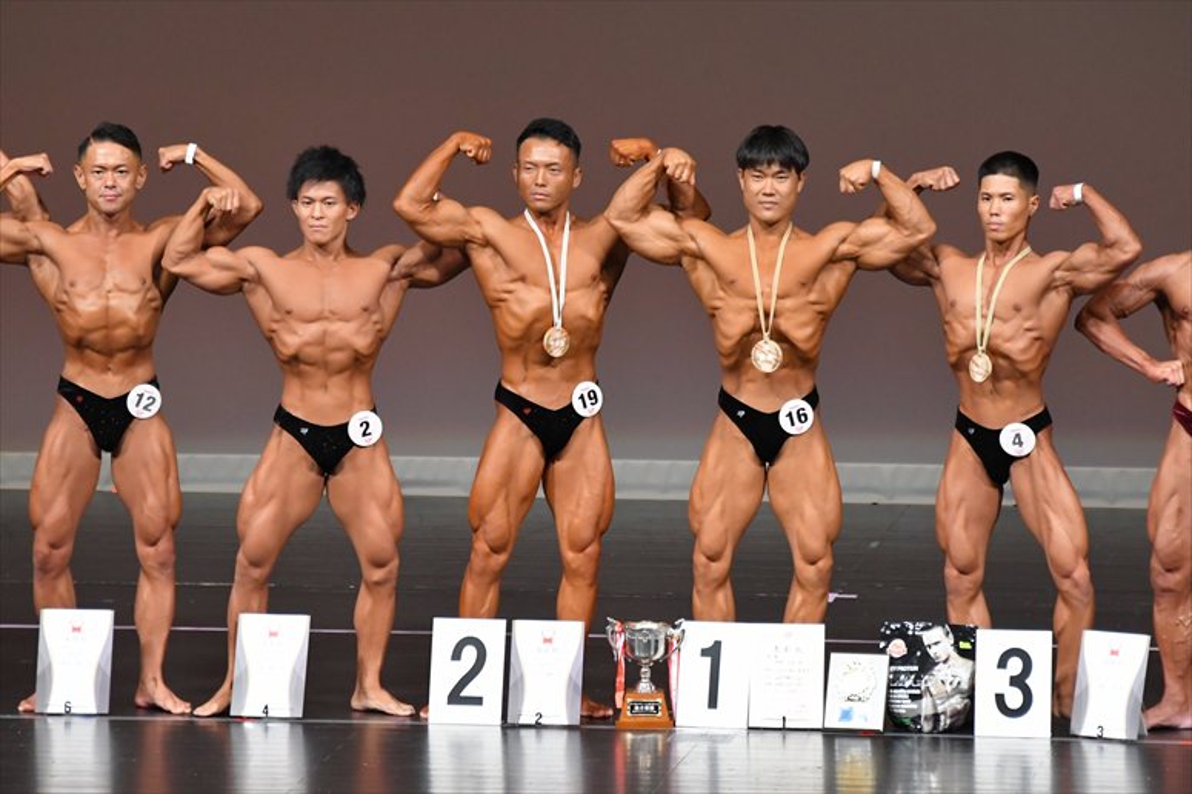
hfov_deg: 6.9
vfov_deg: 4.6
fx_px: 9929
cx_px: 596
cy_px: 397
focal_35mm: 300
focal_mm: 200
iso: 4000
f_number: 5.6
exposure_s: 1/400
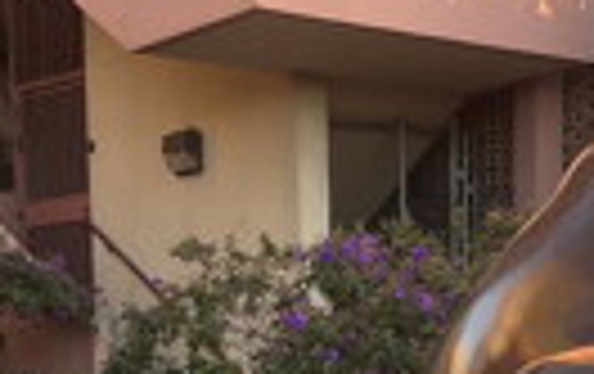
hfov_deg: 14.9
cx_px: 475
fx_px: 2254
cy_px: 703
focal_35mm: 139
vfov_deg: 9.0
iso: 40
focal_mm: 5.7
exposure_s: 1/121
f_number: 1.5
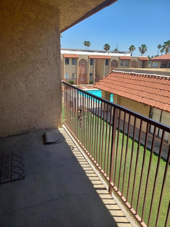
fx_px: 164
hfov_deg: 54.9
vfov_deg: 69.4
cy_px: 114
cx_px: 85
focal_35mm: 25
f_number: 1.8
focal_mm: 4.6
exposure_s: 1/300
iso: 32
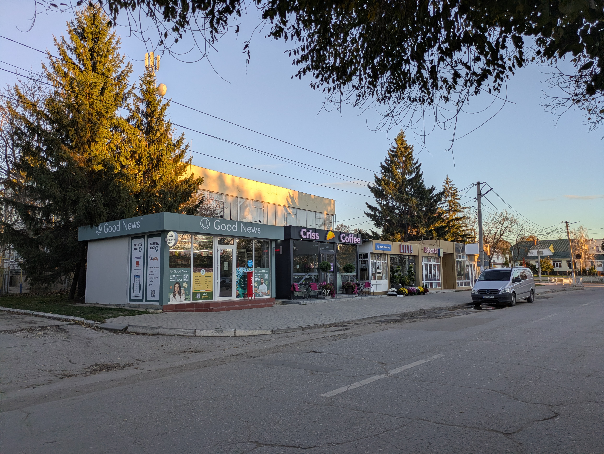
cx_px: 302
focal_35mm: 25
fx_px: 436
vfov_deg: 54.9
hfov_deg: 69.4
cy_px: 227
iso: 55
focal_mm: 5.43
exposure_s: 1/664
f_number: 1.89
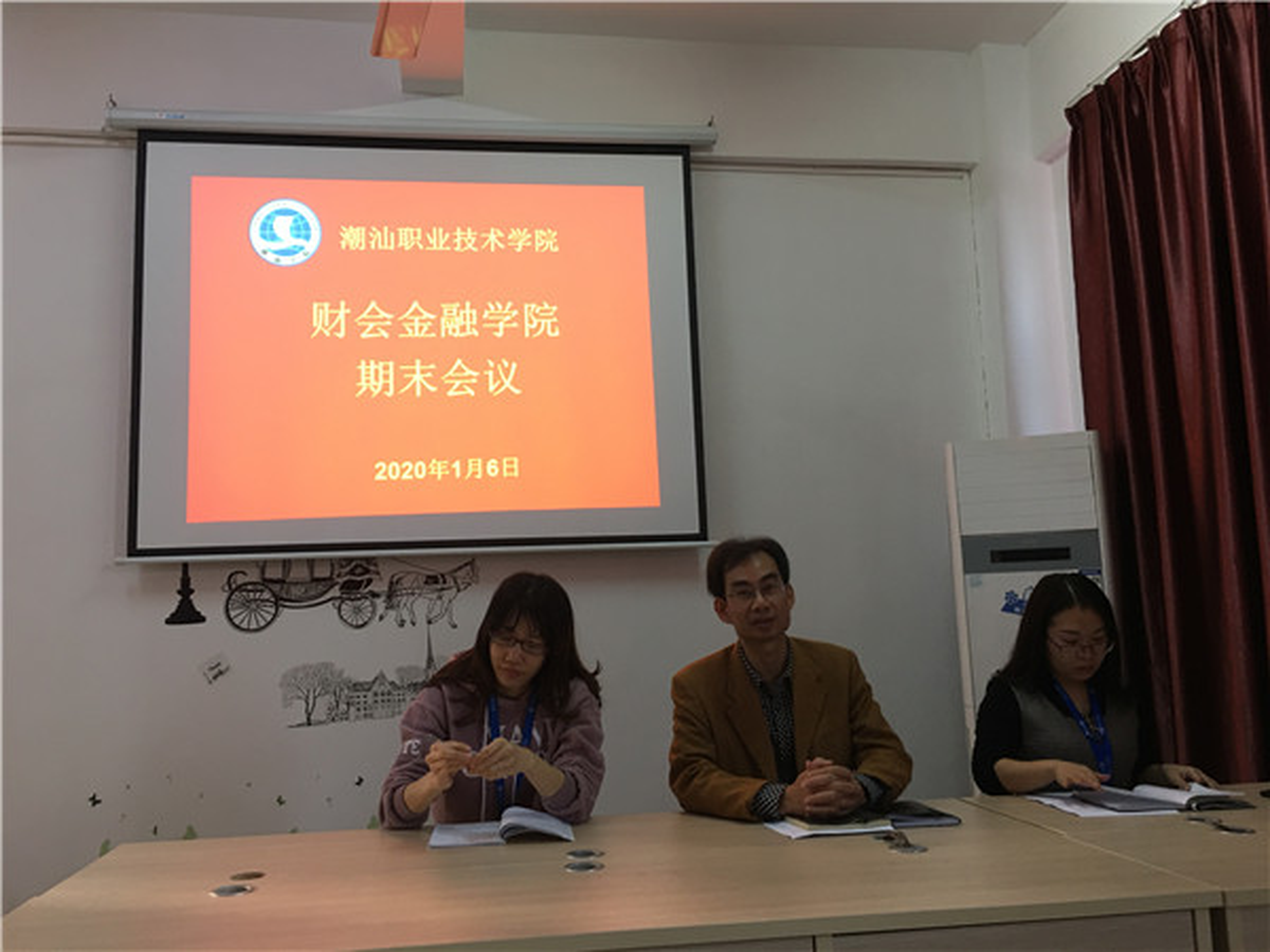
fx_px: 1064
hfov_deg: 61.7
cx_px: 635
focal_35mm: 29
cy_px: 476
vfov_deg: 48.2
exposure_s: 1/17
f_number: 2.2
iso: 50
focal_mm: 4.15
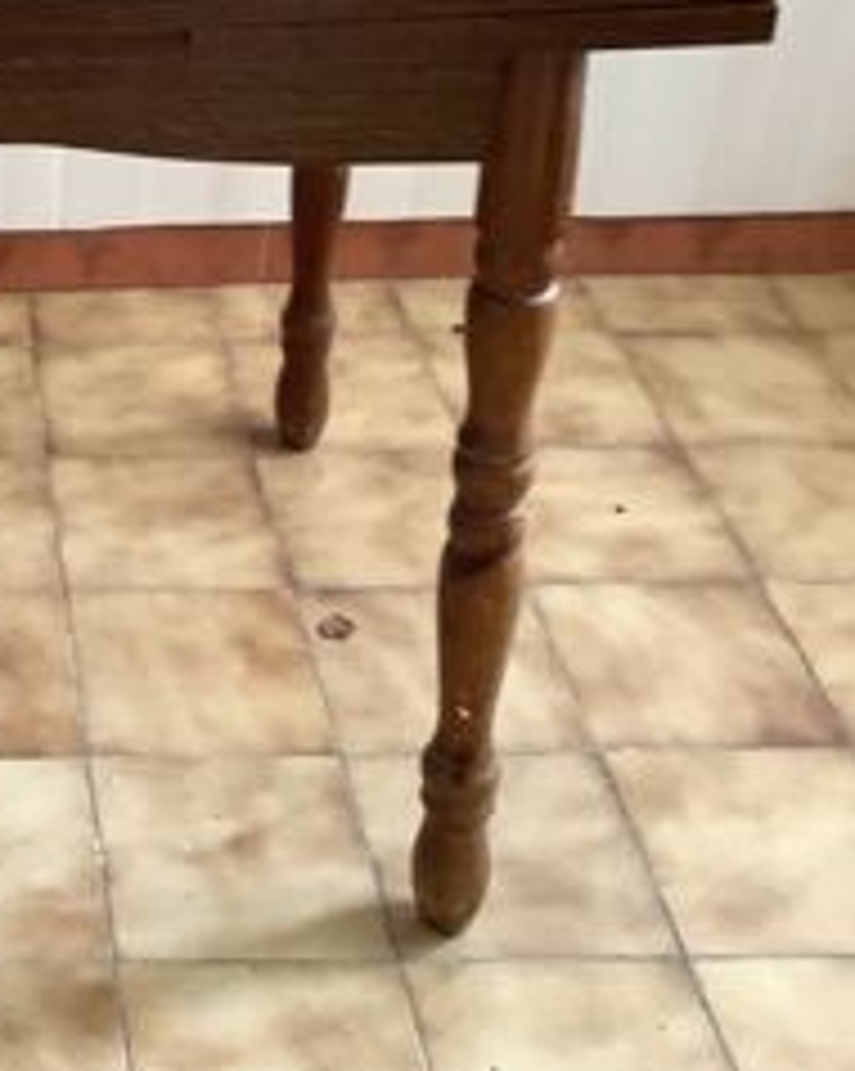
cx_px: -212
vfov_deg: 30.6
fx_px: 1932
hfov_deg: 22.7
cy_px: 292
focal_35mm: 61
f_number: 2.4
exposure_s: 1/50
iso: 160
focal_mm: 3.3
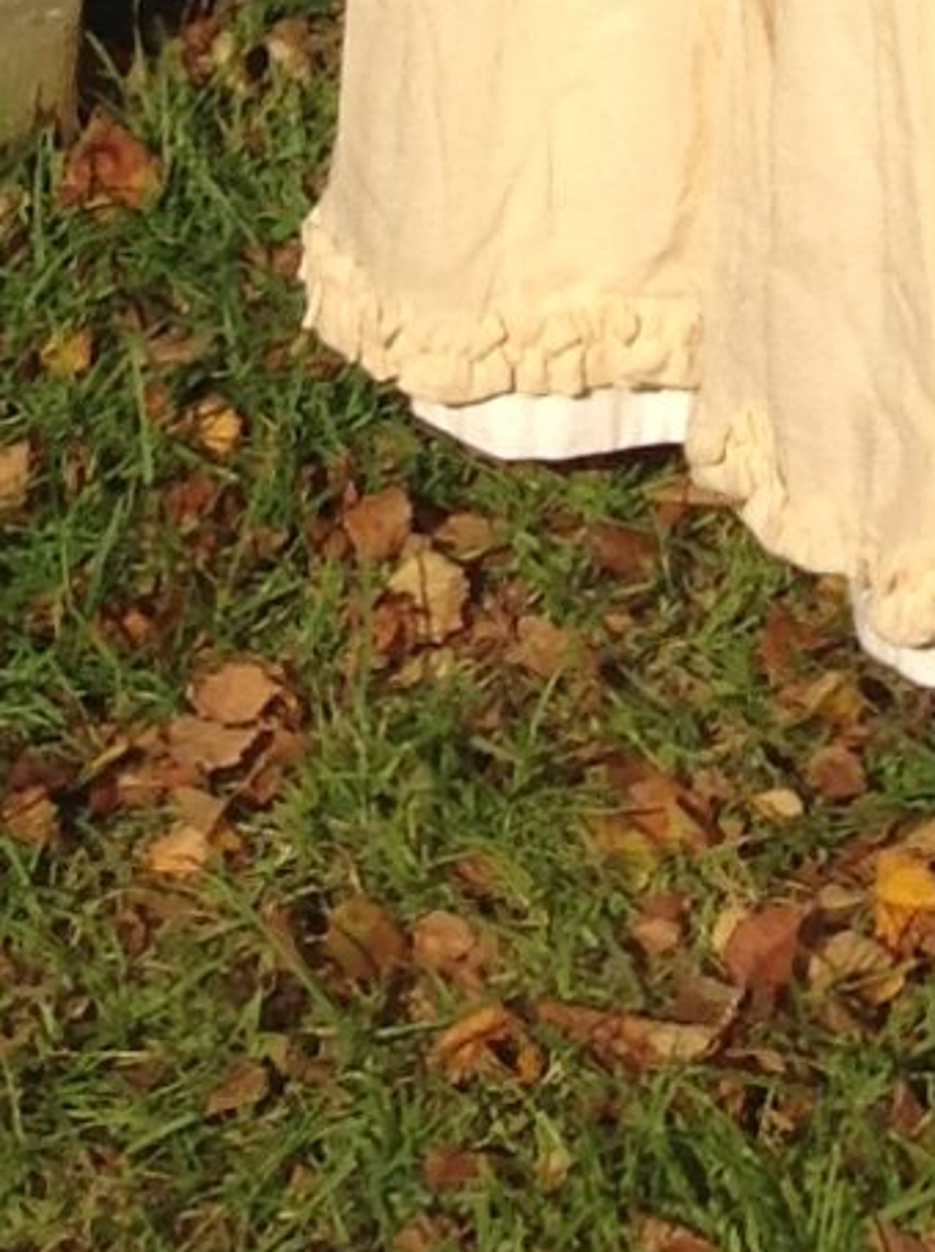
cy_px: -1995
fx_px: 7111
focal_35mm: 197
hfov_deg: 7.5
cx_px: 954
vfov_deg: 8.9
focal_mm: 4.28
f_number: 2.4
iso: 50
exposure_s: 1/3788
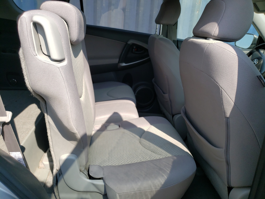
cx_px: 132
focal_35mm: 26
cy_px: 100
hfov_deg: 67.3
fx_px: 199
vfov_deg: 53.1
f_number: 1.5
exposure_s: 1/1111
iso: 50
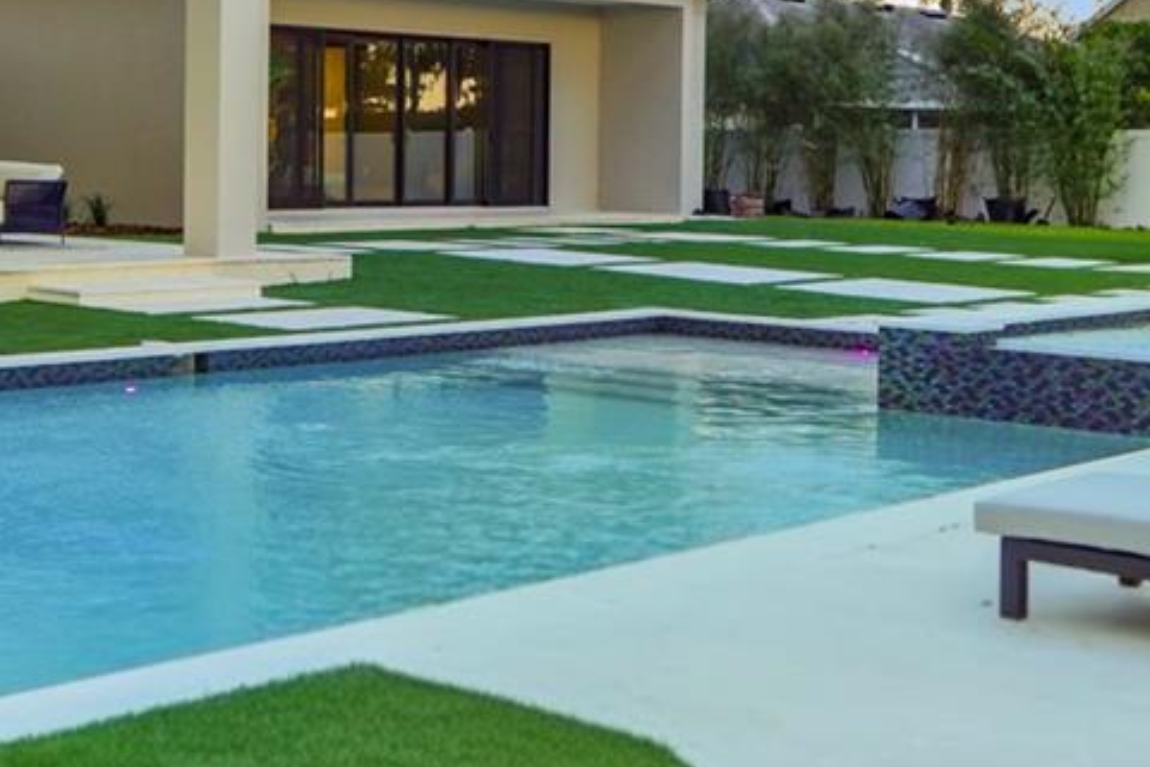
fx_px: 1917
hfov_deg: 32.7
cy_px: 151
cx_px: 268
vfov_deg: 22.3
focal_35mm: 60
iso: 100
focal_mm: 12
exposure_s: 1/100
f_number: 3.2
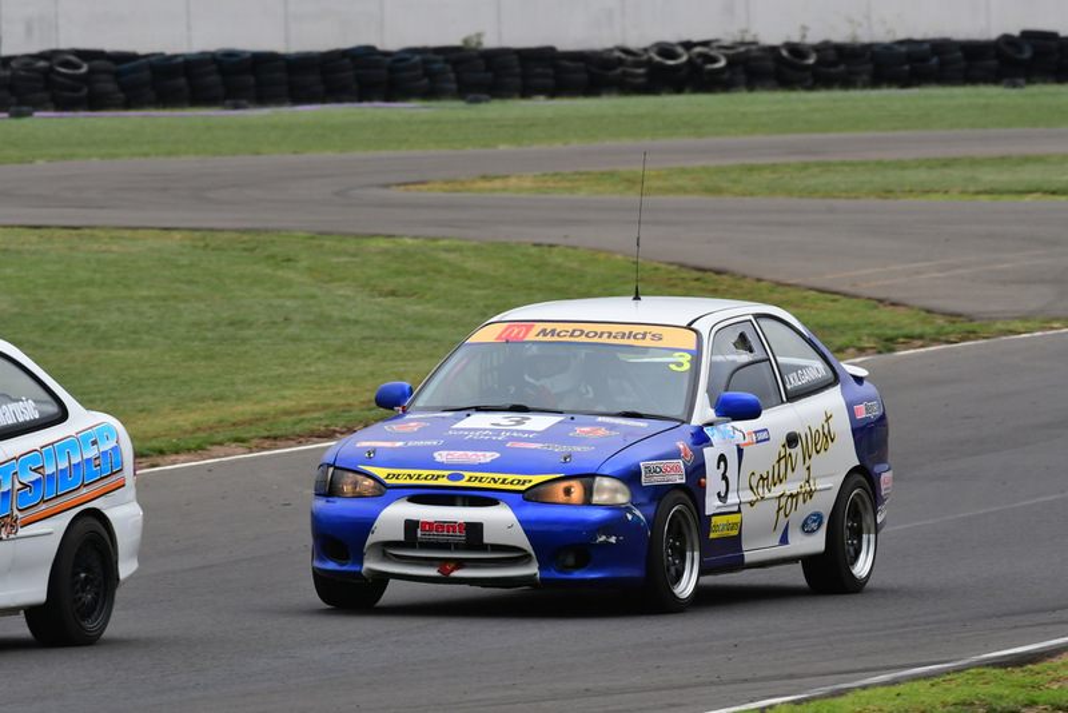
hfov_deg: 4.0
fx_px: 15135
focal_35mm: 510
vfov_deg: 2.7
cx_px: 534
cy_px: 356
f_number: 11
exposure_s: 1/640
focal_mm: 340
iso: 640
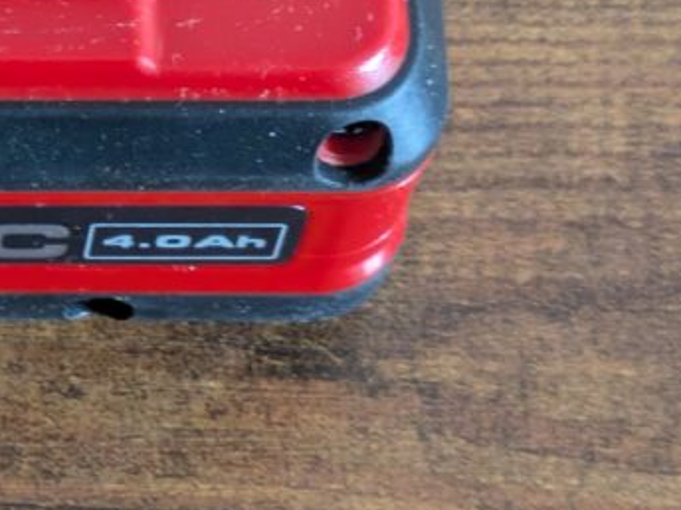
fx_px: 2990
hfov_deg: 12.5
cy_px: 66
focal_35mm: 152
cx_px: -255
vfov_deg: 9.7
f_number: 1.89
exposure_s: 1/25
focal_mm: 5.43
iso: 368
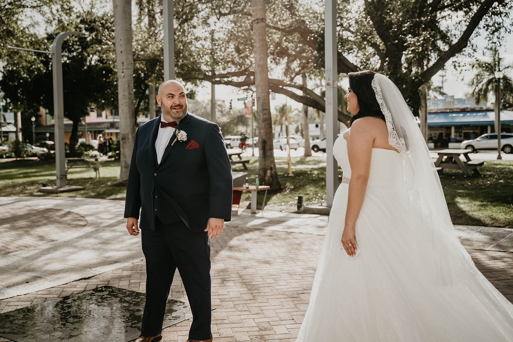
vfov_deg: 34.2
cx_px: 256
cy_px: 171
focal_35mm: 39
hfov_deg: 49.5
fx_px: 556
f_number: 2.8
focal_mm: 39
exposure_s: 1/2000
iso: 200
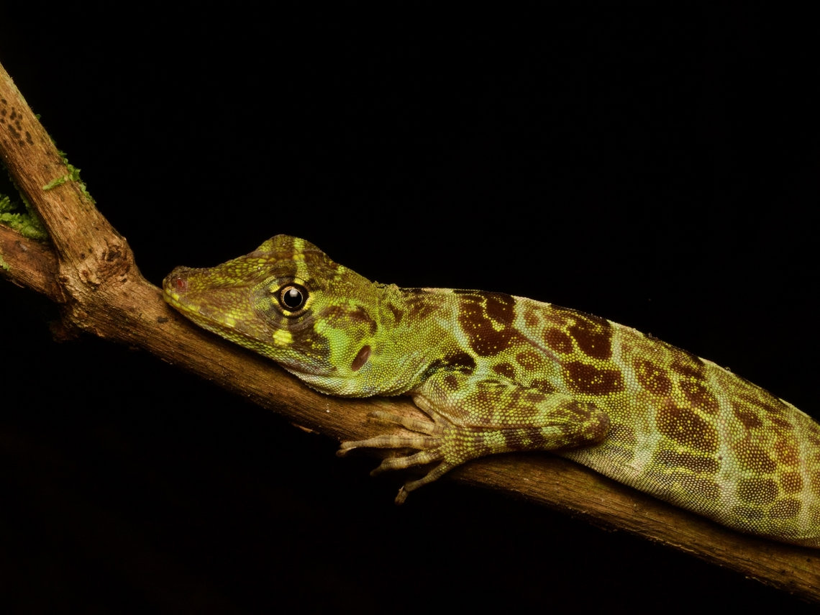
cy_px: 308
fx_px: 2843
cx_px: 410
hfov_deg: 16.4
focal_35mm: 120
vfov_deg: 12.3
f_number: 16
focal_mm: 60
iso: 800
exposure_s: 1/60
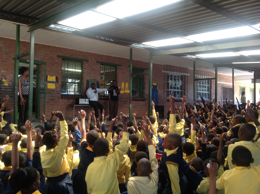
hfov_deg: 52.7
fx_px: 262
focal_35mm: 35
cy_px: 97
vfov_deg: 40.6
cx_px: 130
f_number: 2.4
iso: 50
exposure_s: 1/40
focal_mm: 4.28
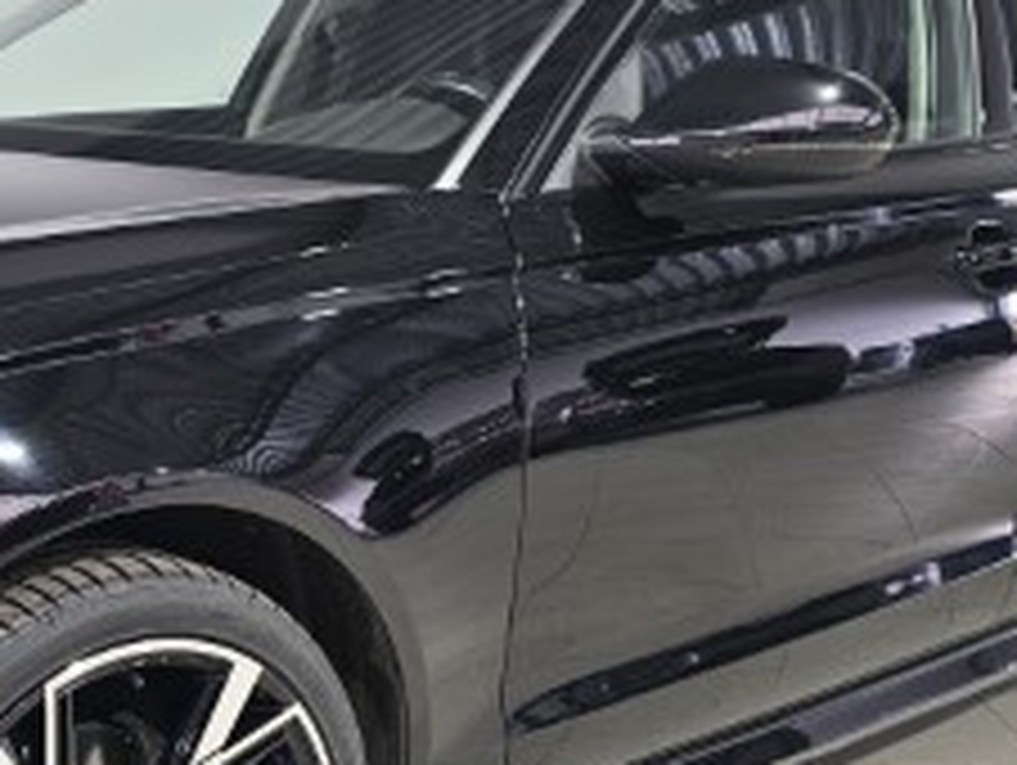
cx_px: 144
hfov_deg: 28.9
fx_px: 1912
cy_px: 612
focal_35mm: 65
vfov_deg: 22.3
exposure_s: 1/100
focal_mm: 6.3
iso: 125
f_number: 1.7
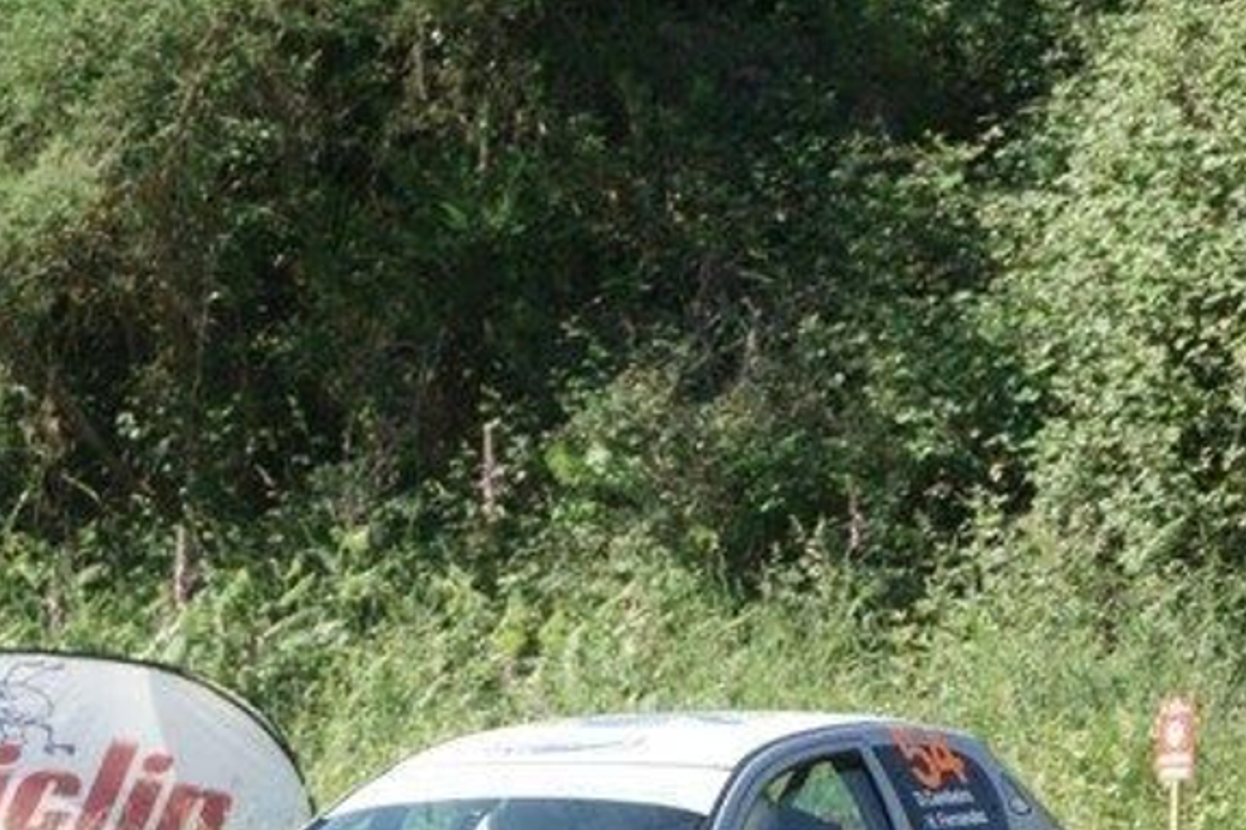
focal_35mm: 500
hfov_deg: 4.1
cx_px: -26
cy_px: 909
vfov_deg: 2.7
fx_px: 17304
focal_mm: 180
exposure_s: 1/1600
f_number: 5
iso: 800
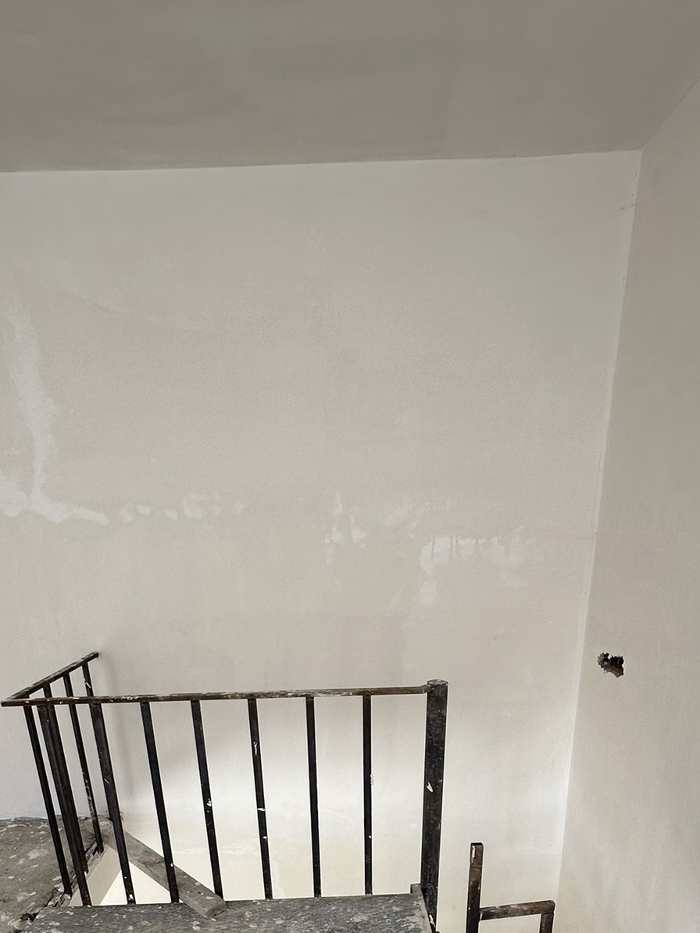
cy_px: 792
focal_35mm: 24
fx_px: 647
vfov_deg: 63.0
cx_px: 346
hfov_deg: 56.8
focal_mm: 2.22
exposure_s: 1/202
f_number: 2.2
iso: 40
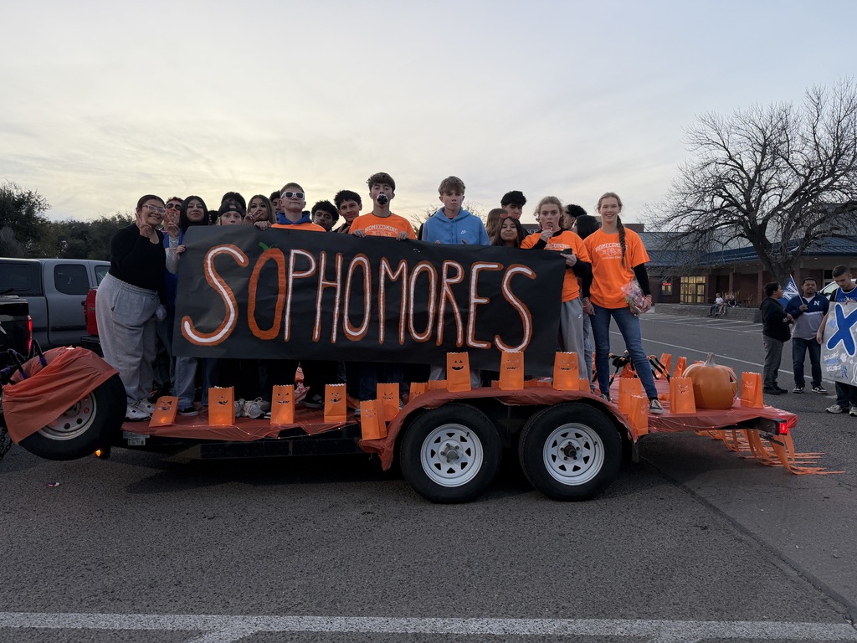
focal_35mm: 24
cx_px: 428
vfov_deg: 56.8
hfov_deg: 71.6
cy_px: 322
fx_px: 594
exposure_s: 1/121
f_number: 1.78
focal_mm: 6.76
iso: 100
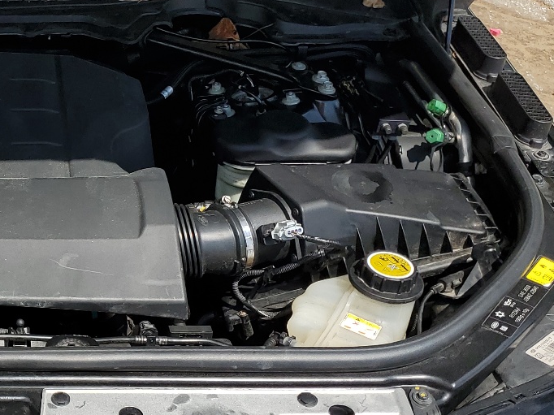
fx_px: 976
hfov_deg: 29.1
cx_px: -31
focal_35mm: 61
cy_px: 249
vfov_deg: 24.0
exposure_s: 1/3333
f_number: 1.5
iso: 50
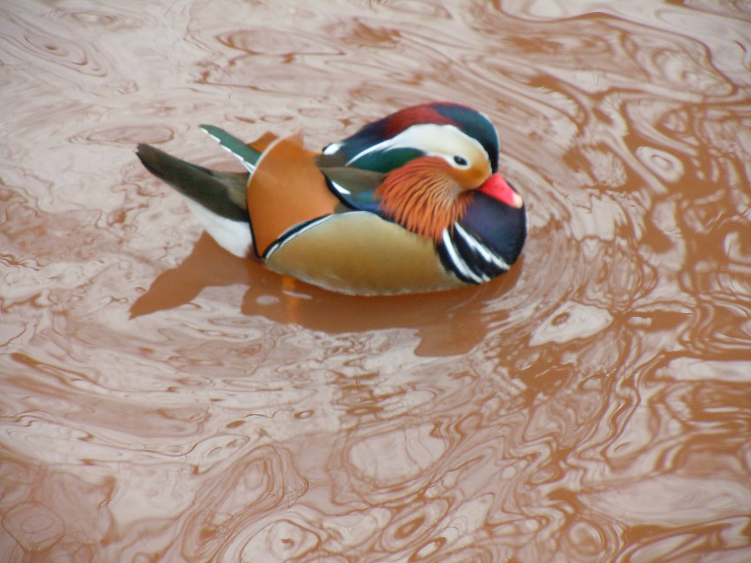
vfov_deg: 5.7
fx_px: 5684
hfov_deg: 7.6
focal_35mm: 262
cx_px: 376
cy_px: 282
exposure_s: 1/250
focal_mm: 47.2
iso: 500
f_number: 5.1
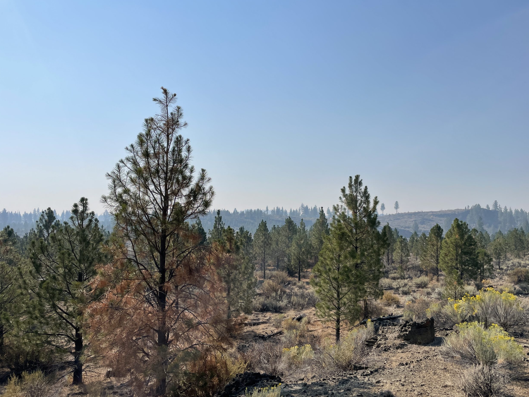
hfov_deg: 65.3
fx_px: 413
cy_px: 204
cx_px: 272
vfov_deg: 51.4
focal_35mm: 27
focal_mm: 4.2
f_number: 1.6
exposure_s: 1/9091
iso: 32
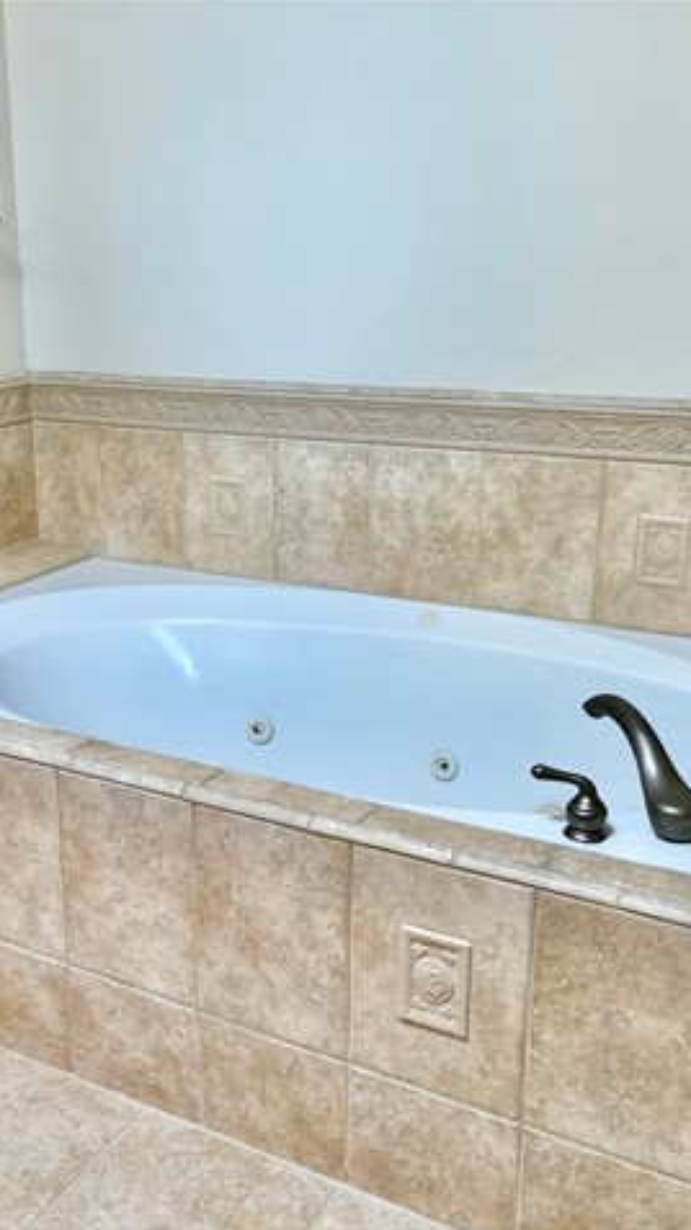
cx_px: 204
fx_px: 1239
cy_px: 616
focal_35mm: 38
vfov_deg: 52.8
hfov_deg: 30.8
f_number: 1.6
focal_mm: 5.1
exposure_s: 1/120
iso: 64
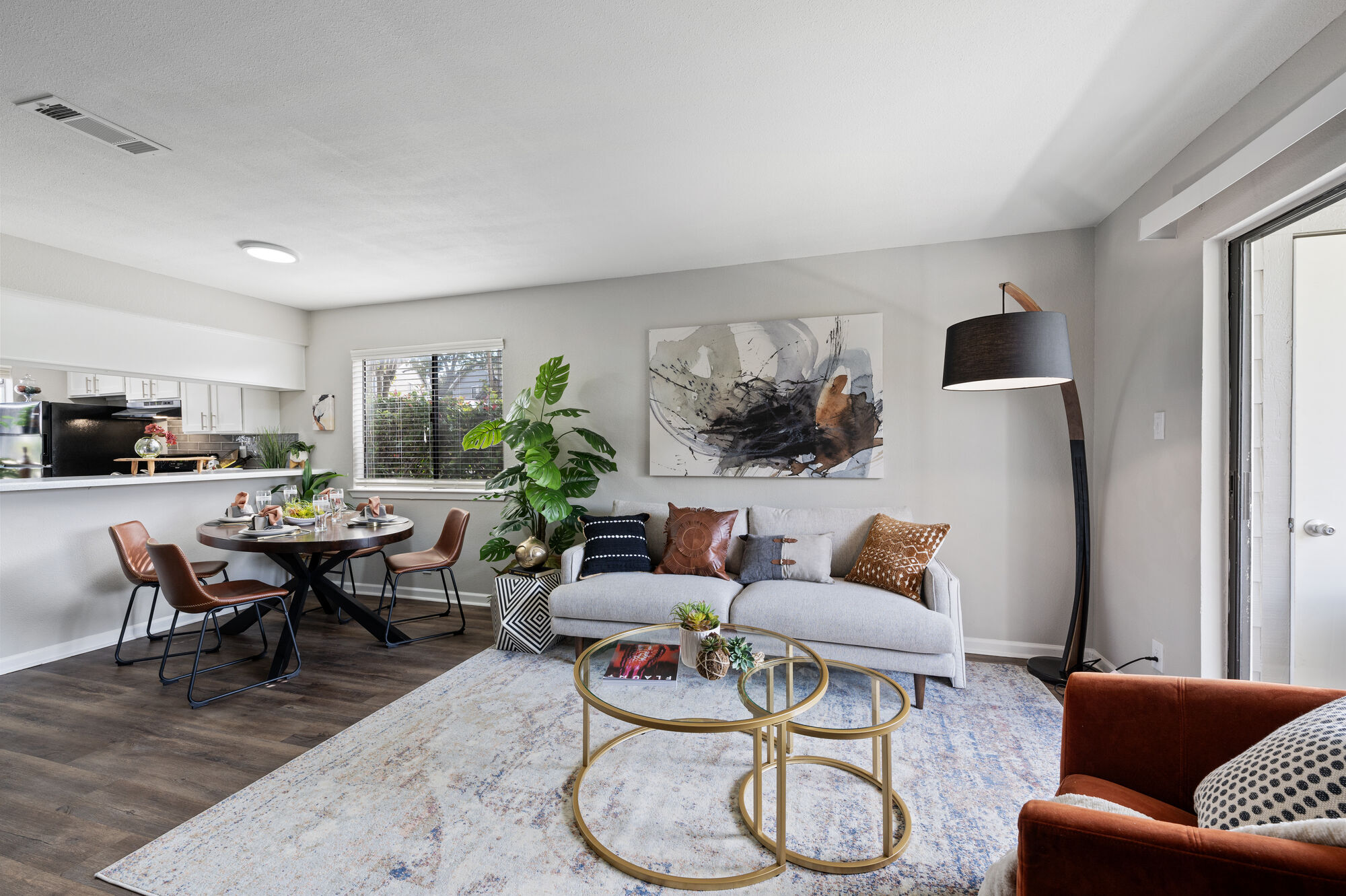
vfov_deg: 79.2
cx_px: 673
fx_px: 542
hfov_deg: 102.3
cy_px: 448
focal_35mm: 14
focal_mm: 14.5
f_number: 8
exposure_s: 1/13
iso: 400
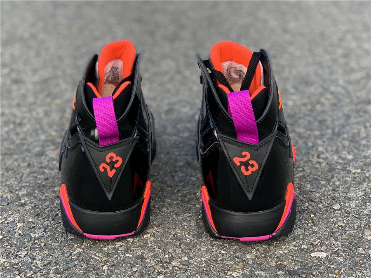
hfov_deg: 36.8
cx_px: 186
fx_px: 557
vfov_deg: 28.0
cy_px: 139
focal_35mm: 52
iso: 40
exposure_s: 1/122
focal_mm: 6
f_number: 2.4
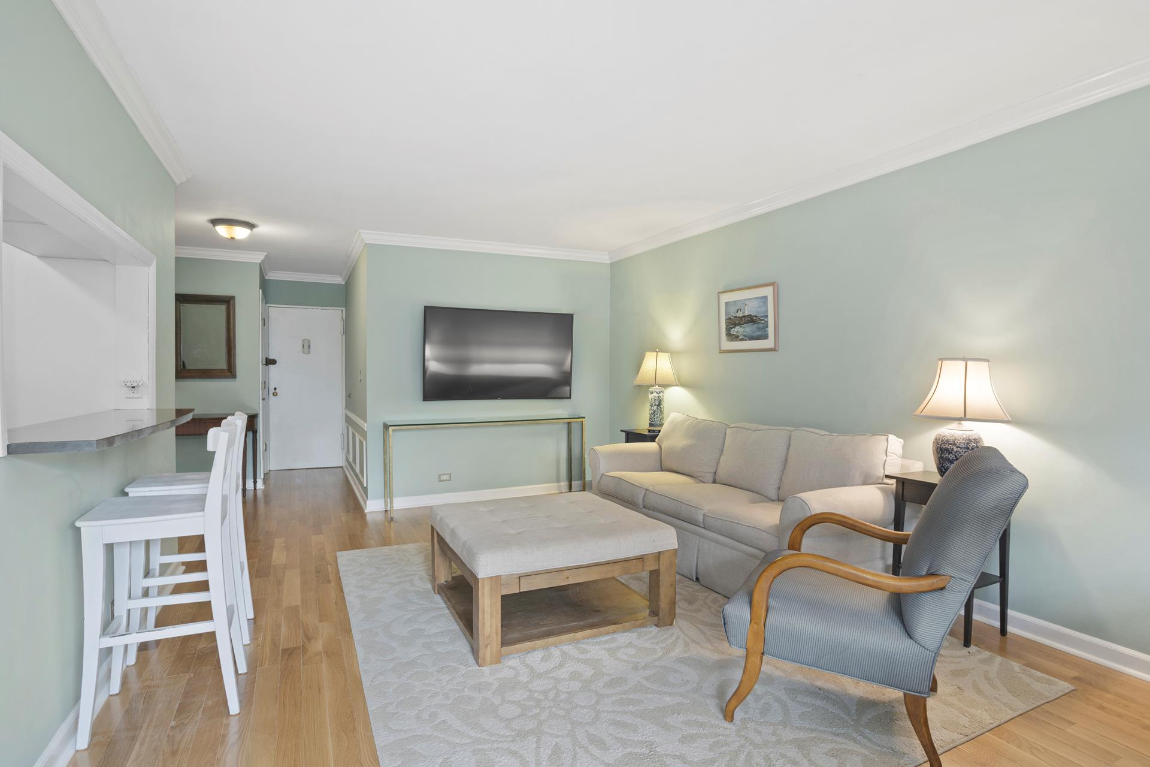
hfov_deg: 93.3
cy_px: 384
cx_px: 575
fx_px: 543
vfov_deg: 70.4
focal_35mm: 17
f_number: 8
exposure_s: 3.2
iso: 100
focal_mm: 17
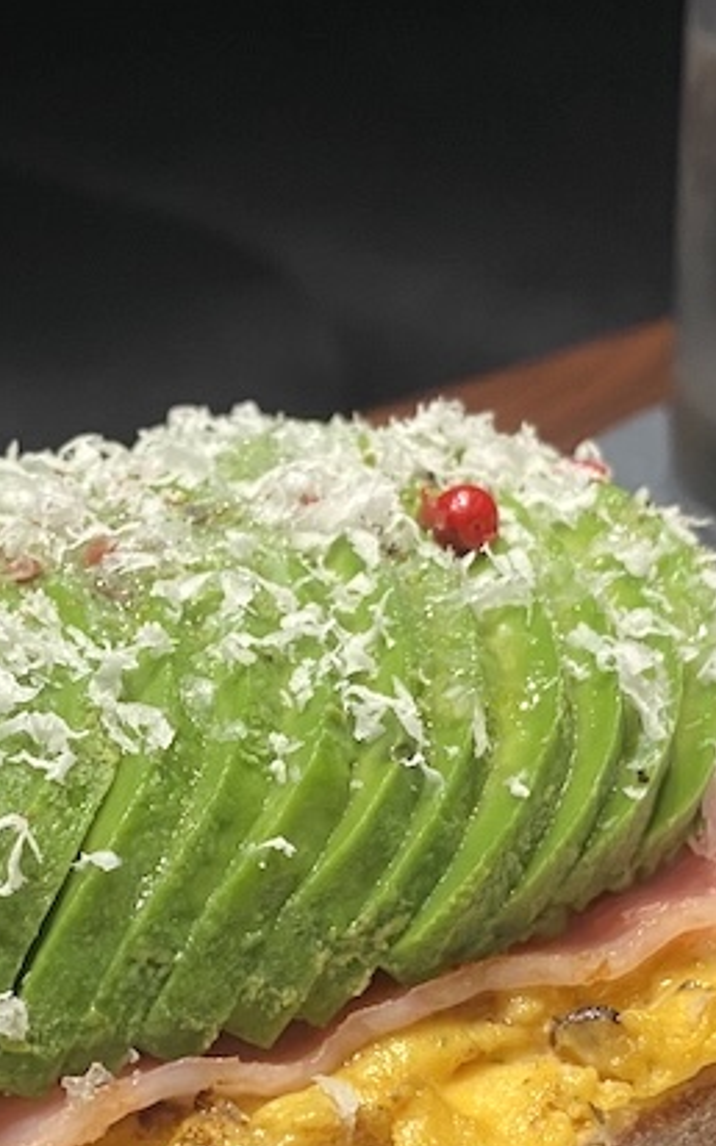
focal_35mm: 80
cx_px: 194
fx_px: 2499
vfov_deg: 25.5
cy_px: 880
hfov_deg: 16.2
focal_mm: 4.25
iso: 80
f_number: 1.8
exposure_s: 1/50
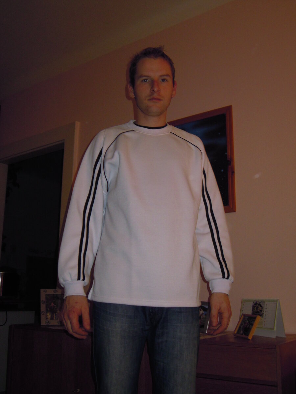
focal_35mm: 36
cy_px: 197
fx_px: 410
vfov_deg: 51.4
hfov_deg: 39.7
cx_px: 148
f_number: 3
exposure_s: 1/30
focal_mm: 6.4
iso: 200
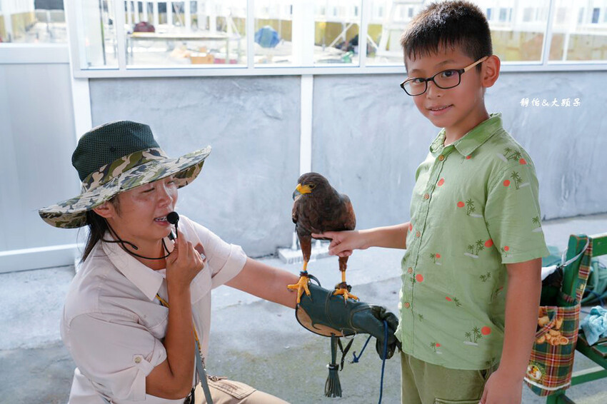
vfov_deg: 37.8
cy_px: 202
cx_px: 304
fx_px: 590
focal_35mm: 35
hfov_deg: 54.5
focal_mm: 35
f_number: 6.3
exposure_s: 1/100
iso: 320
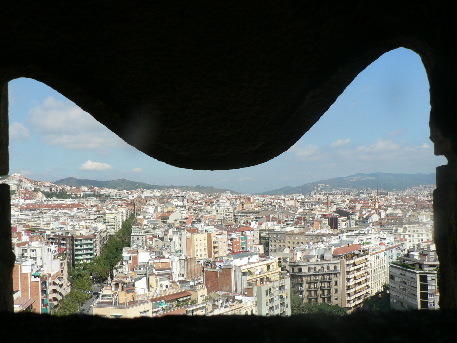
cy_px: 172
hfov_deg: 51.4
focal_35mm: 36
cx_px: 228
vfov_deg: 39.7
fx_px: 475
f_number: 5
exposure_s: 1/400
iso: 80
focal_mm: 6
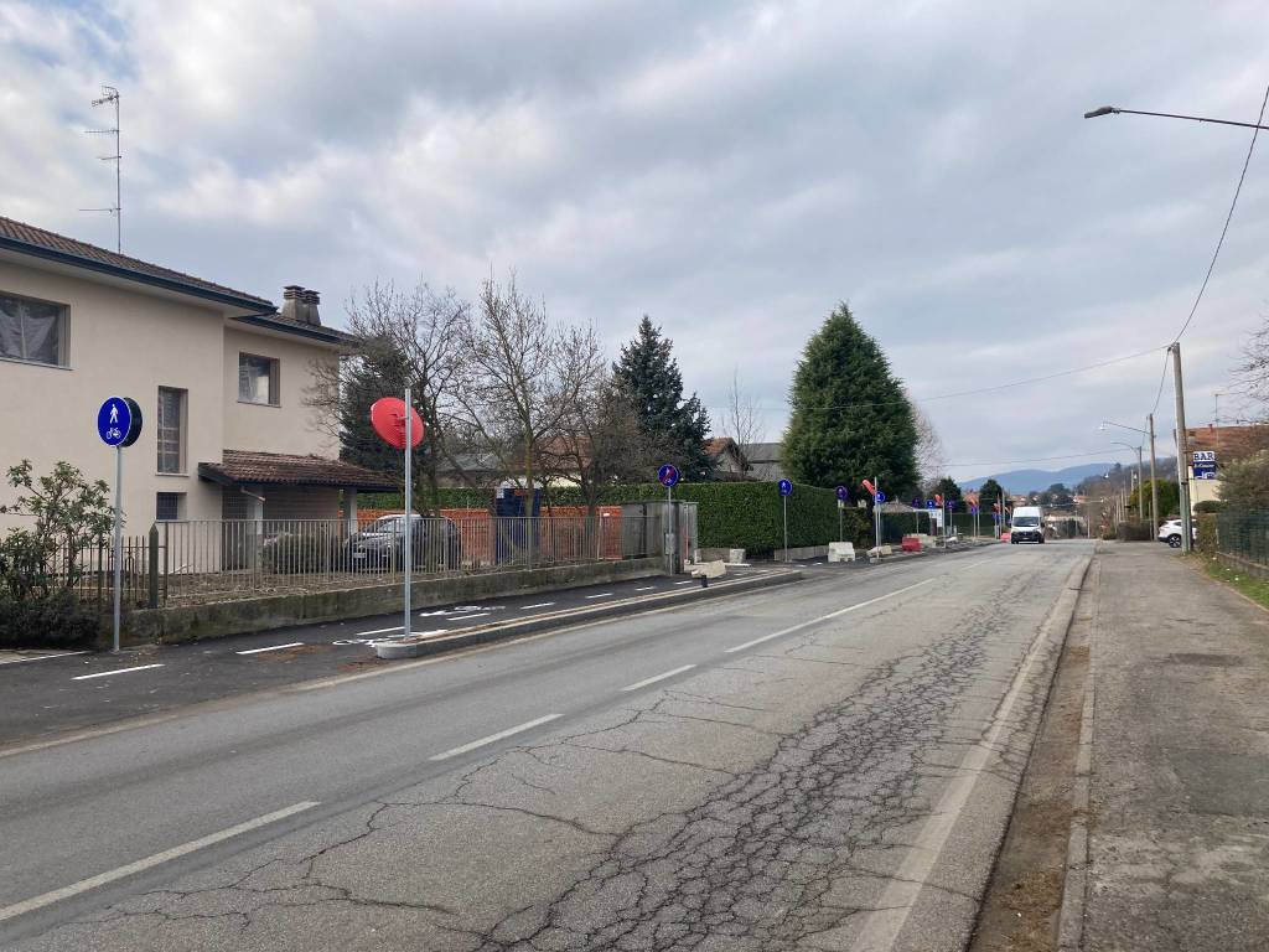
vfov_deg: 49.7
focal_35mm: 28
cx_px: 634
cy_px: 476
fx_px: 1026
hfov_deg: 63.4
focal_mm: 3.99
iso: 20
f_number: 1.8
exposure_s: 1/1453
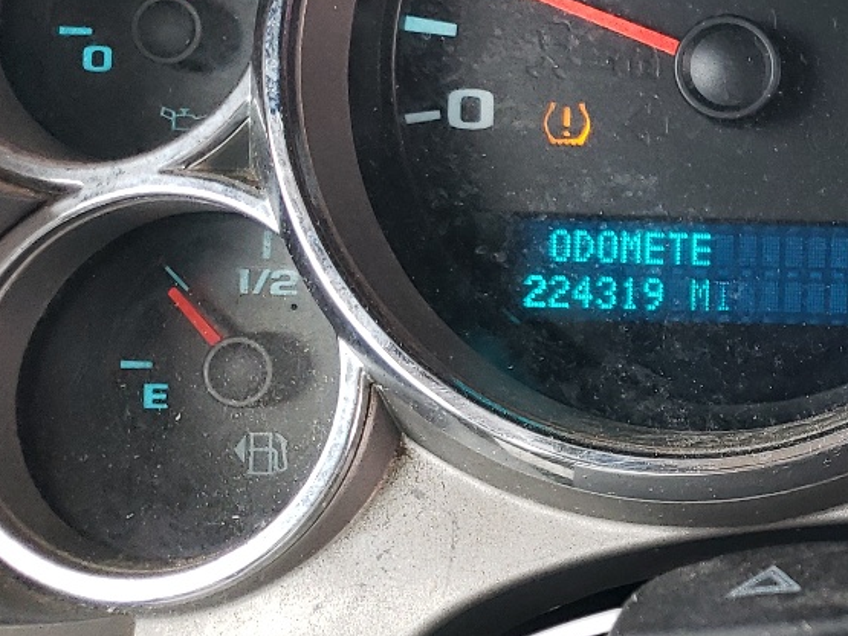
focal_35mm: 75
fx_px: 1837
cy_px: 264
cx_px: 1097
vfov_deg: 19.6
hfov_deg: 23.1
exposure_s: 1/120
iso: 90
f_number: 1.5
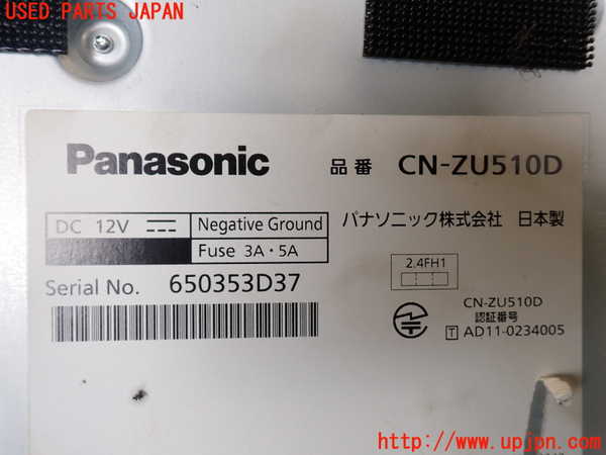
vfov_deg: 46.8
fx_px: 525
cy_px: 228
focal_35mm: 30
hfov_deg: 60.0
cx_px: 303
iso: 100
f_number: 3.2
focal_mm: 5.4
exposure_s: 1/125
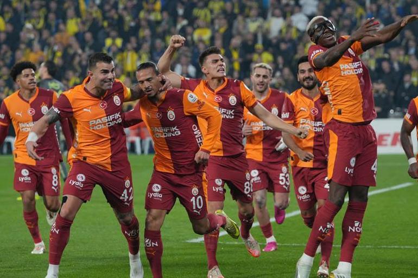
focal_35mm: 267
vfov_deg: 5.1
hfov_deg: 7.7
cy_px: 139
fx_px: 3099
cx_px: 209
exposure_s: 1/1000
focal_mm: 178
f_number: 4.5
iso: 1600
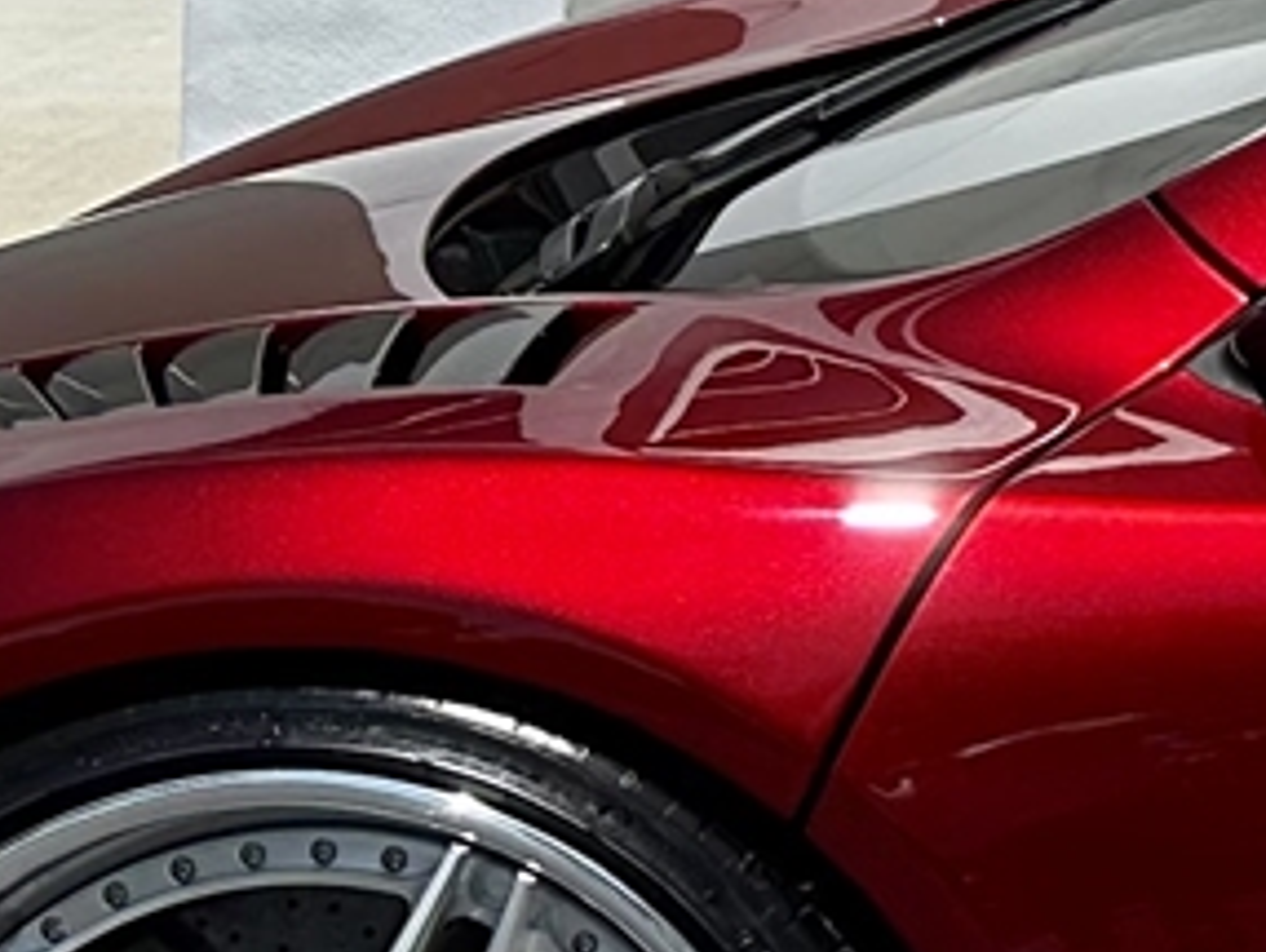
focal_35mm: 161
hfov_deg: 10.9
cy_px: -850
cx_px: 2740
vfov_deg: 8.8
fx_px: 5893
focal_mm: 6.86
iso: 80
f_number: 1.78
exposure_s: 1/8197
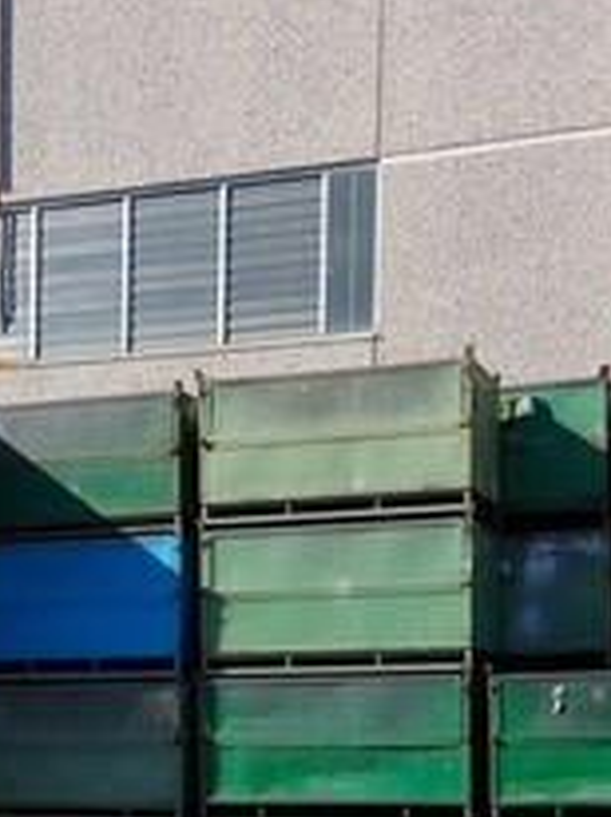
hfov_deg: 20.9
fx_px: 1651
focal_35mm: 70
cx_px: 254
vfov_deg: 26.9
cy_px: 718
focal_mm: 5.23
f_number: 1.8
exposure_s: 1/721
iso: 32
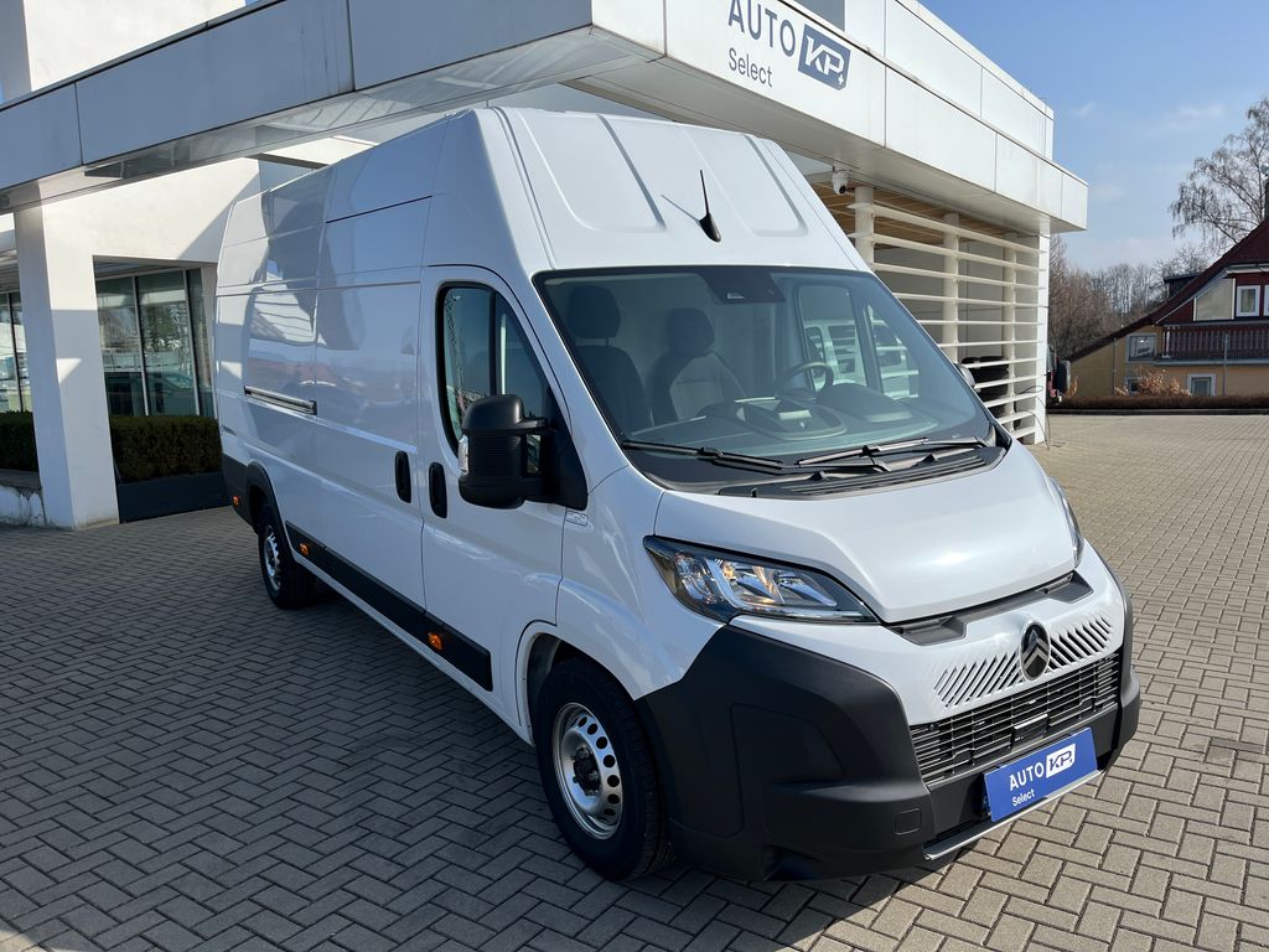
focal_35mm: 26
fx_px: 953
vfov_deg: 53.1
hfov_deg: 67.3
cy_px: 476
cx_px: 634
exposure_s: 1/3623
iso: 50
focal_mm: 5.1
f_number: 1.6
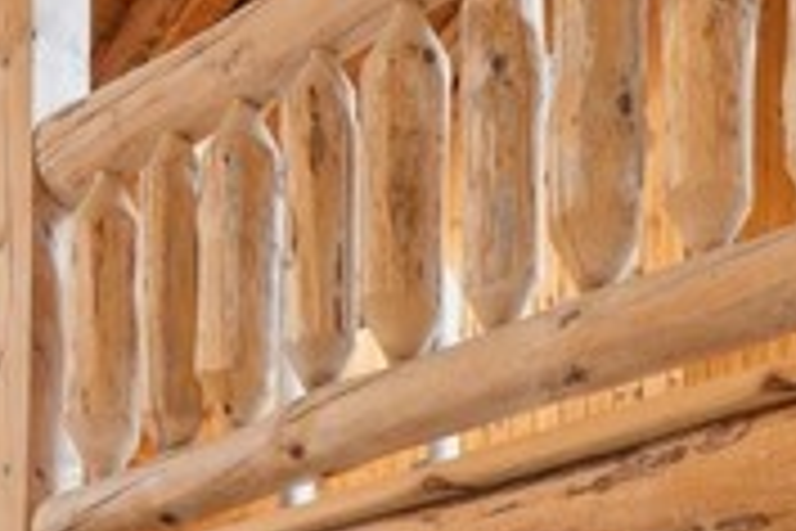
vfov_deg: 13.1
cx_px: 411
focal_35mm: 86
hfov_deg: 23.6
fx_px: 1901
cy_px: 1150
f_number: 2.8
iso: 640
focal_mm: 14
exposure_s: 1/30
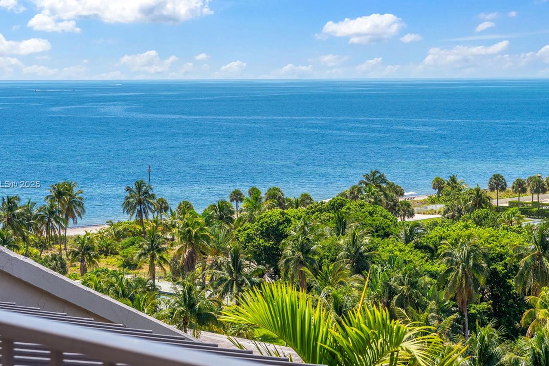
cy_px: 185
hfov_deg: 24.2
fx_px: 1281
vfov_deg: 16.3
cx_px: 247
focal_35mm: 84
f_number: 8
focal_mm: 67
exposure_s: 1/800
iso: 320
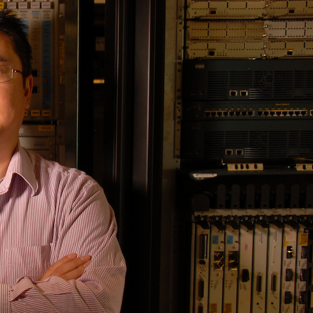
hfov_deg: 22.2
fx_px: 757
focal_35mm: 74
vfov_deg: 23.3
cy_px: 196
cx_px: -23
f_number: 6.3
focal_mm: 26
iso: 100
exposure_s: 1/4
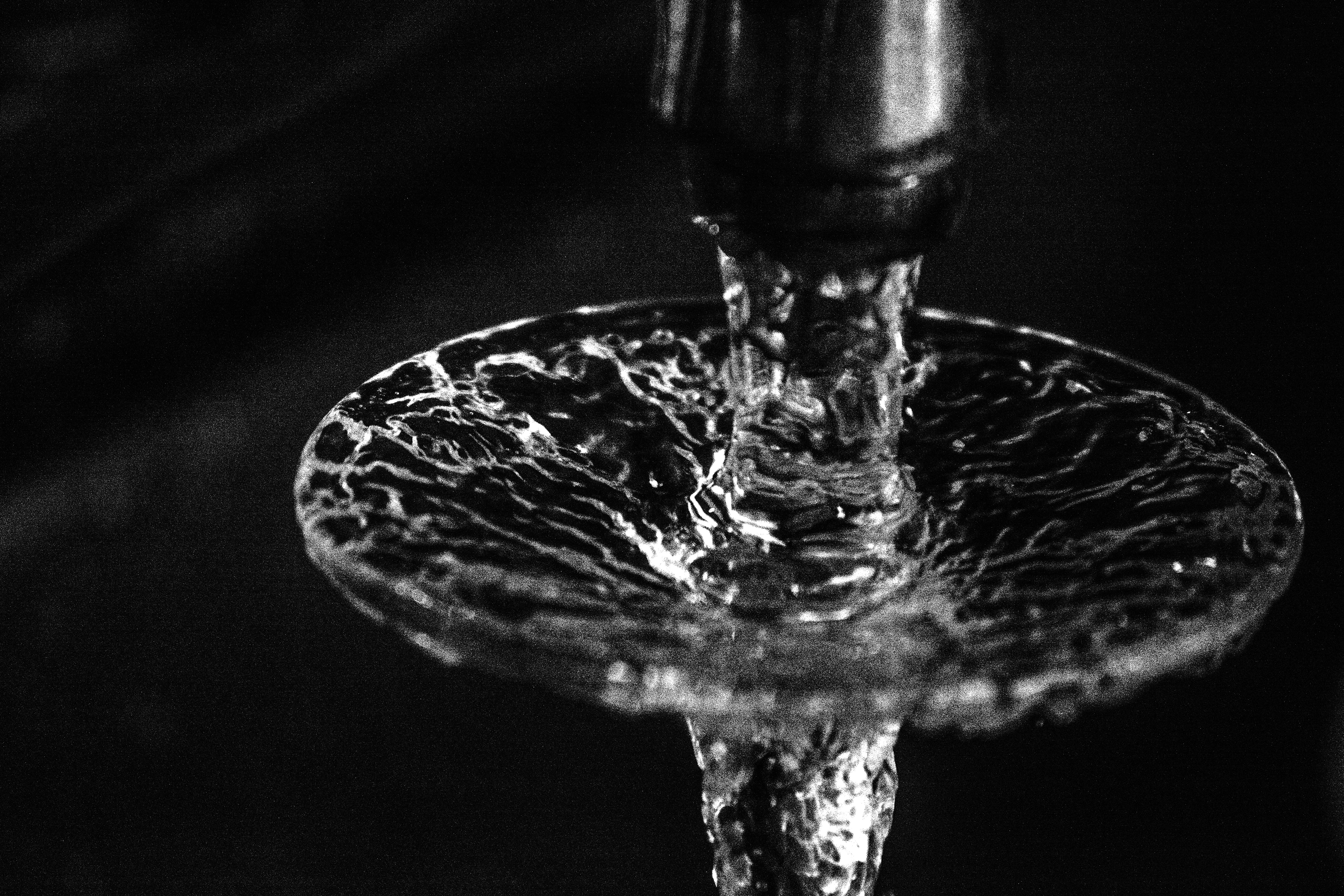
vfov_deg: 4.6
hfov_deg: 6.9
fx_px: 11199
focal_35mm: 300
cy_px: 448
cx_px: 672
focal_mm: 200
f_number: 5.6
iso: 100
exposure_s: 1/1250
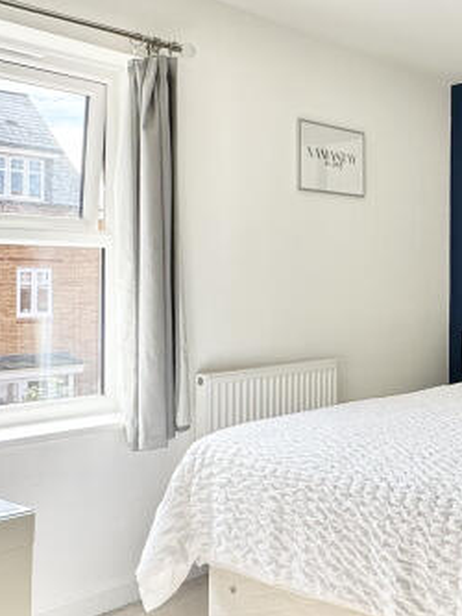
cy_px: 279
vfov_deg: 43.8
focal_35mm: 43
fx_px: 765
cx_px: 512
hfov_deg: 30.1
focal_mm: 2.22
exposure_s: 1/233
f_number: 2.2
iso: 40
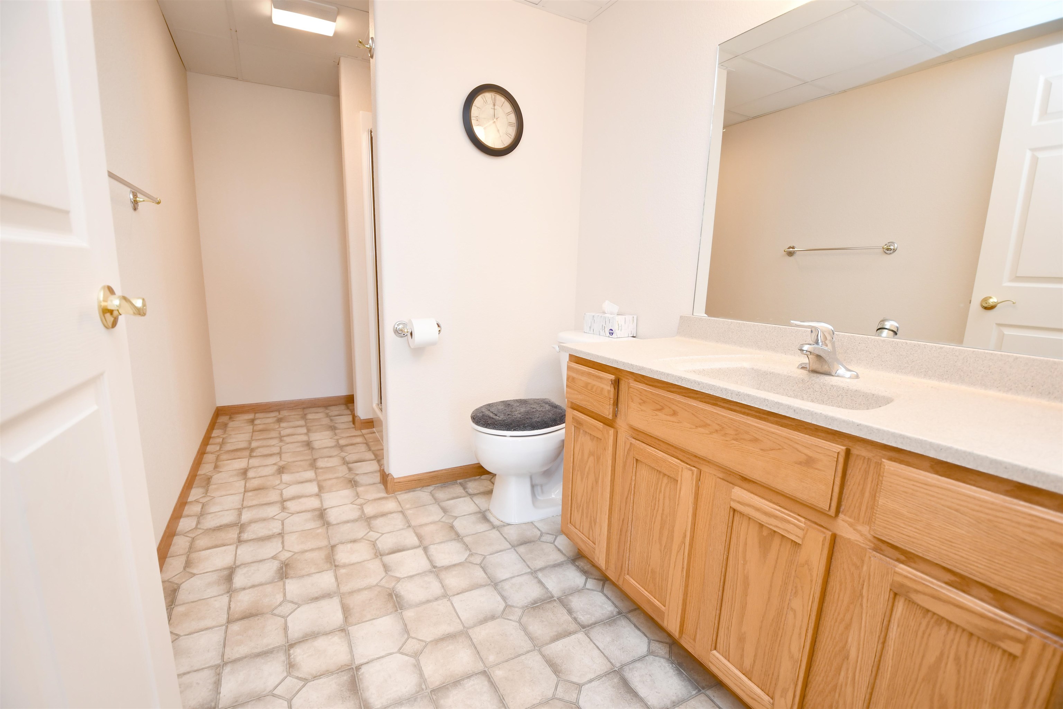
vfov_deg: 77.3
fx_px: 443
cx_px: 532
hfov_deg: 100.4
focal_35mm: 15
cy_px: 354
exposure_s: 1/60
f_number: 4
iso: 400
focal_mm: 10
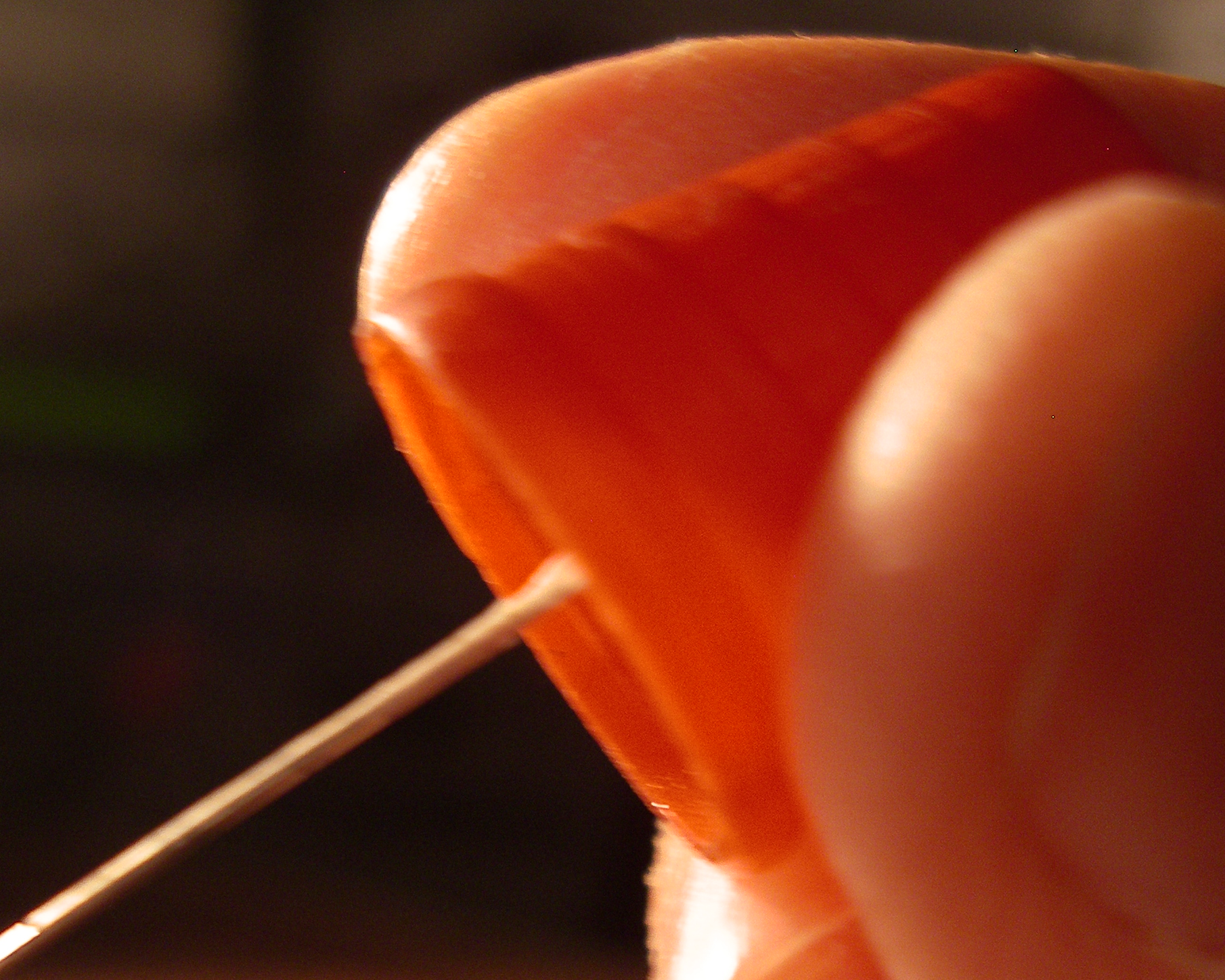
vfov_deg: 24.6
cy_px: 759
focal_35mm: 61
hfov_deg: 30.7
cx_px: 403
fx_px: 2212
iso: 200
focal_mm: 7.8
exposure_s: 1/40
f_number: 2.8
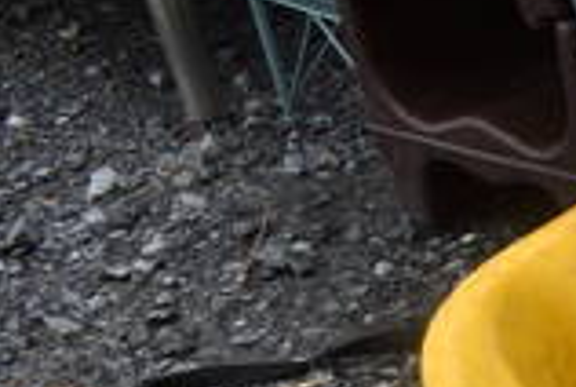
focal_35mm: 104
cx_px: 1097
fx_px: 1667
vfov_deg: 12.8
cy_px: 482
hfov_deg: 16.0
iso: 200
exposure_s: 1/320
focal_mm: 18
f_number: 7.1
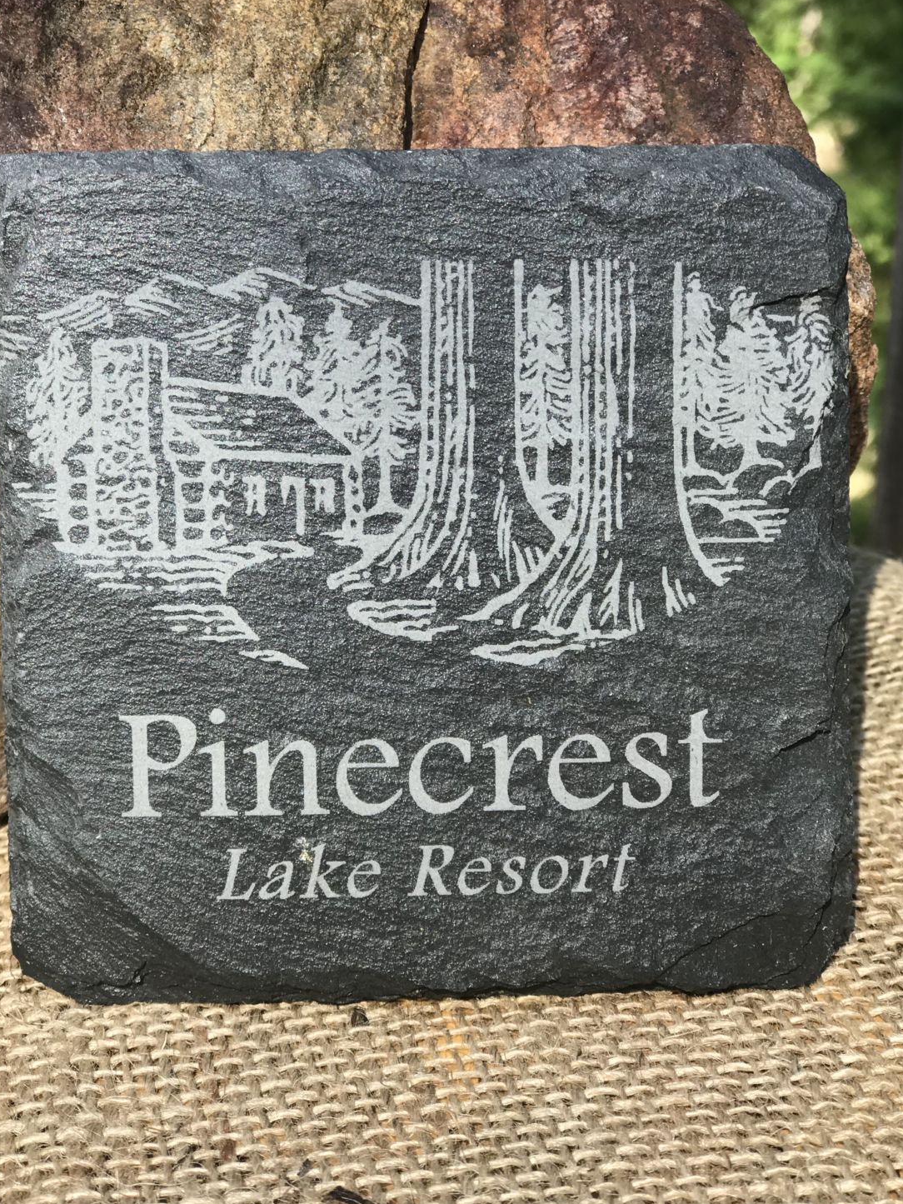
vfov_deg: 27.3
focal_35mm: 71
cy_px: 492
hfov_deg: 20.7
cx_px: 409
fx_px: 2469
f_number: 2.8
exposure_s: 1/142
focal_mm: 6.6
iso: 20
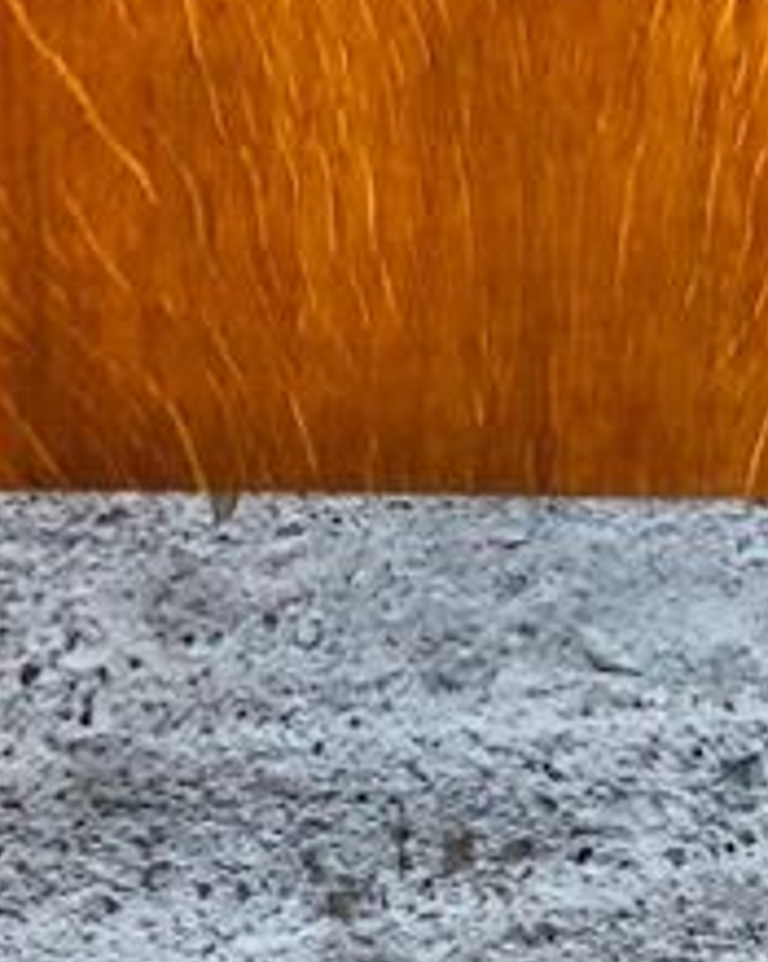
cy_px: -980
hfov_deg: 9.6
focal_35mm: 160
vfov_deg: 11.0
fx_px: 4549
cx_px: 312
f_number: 1.8
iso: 32
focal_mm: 3.99
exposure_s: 1/33
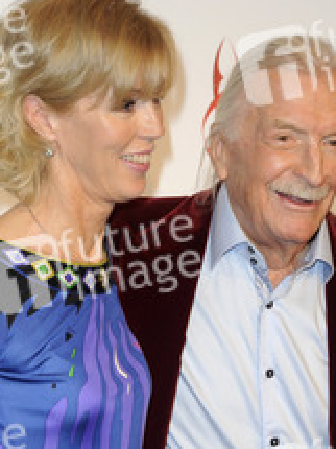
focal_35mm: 179
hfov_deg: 8.3
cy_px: 370
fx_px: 2319
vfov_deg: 11.0
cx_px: 154
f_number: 6.3
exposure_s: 1/160
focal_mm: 100
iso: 800
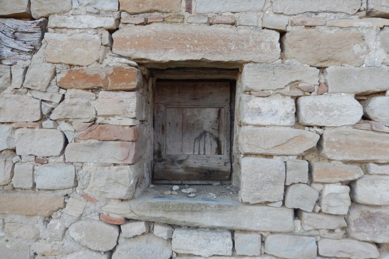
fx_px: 292
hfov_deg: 67.4
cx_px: 192
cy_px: 115
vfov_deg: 47.8
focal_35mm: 27
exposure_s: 1/125
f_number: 3.4
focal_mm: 4.5
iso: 125
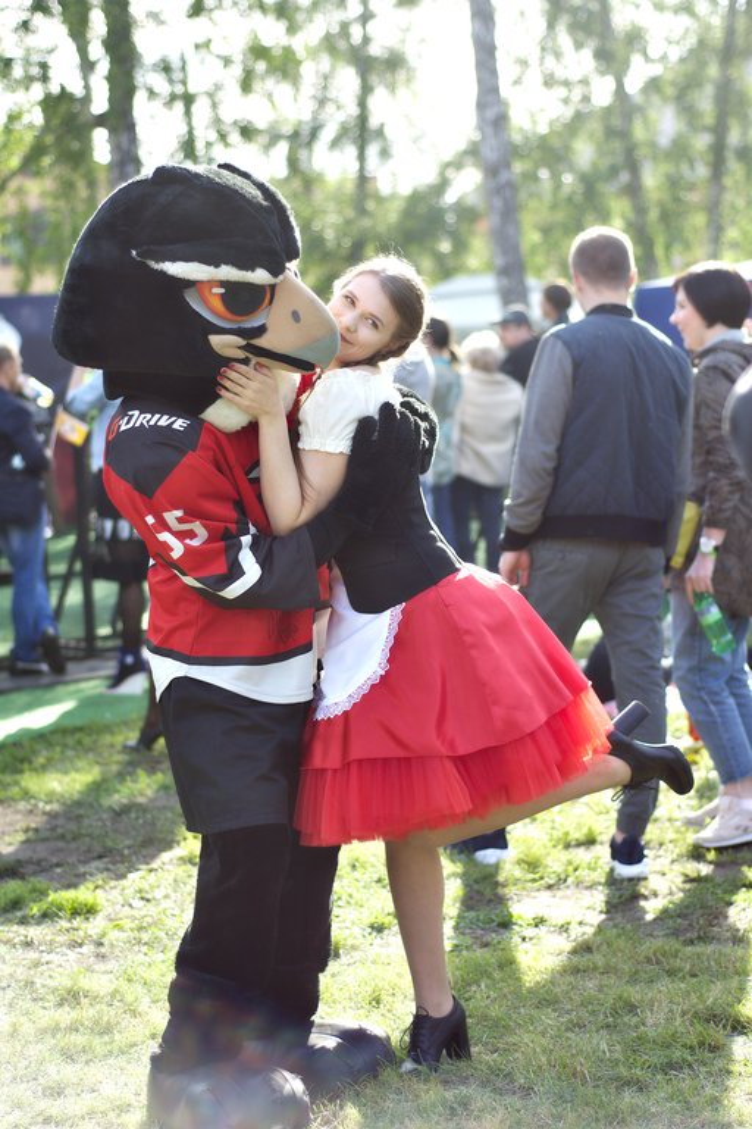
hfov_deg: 18.2
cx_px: 376
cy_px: 564
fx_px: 2350
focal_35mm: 75
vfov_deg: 27.0
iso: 200
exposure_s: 1/800
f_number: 2.2
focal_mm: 50
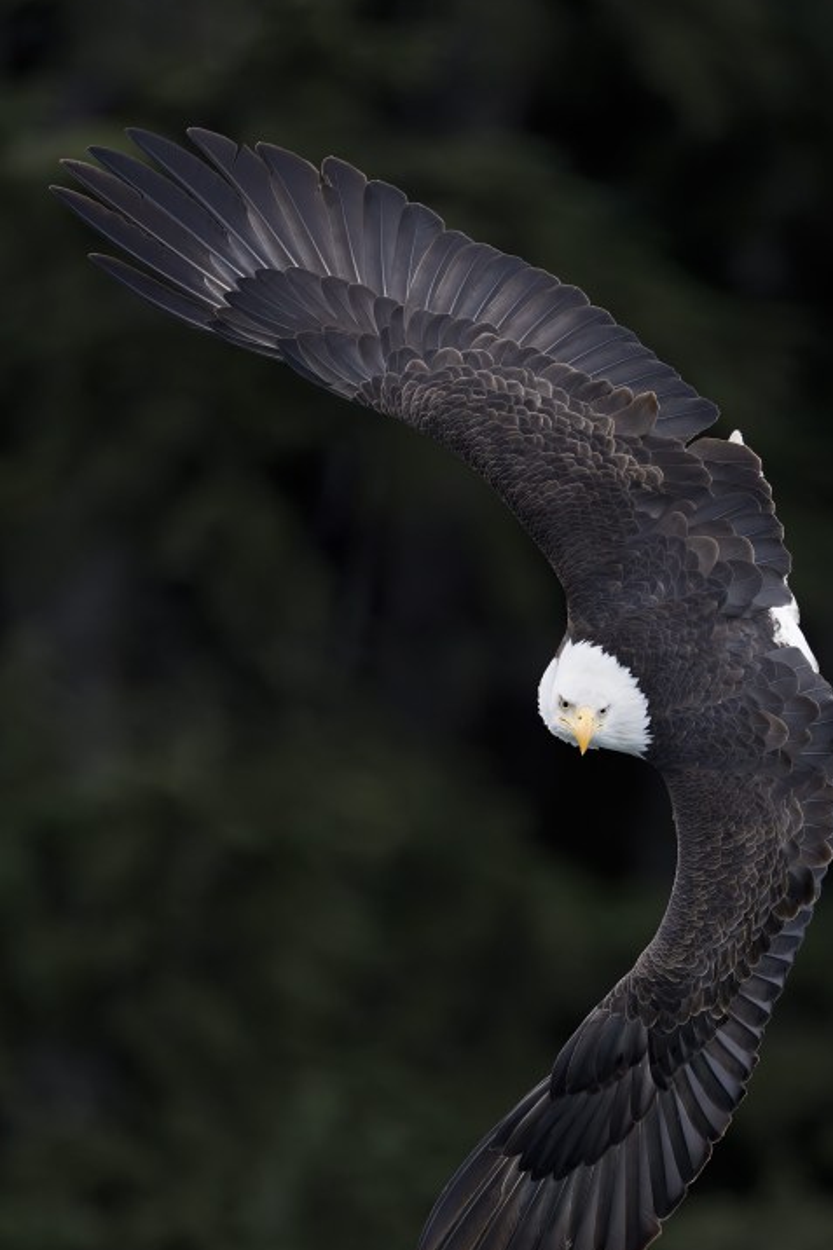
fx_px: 13090
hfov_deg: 3.6
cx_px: 482
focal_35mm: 377
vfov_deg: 5.5
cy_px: 707
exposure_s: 1/4000
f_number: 2.8
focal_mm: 300
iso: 1600
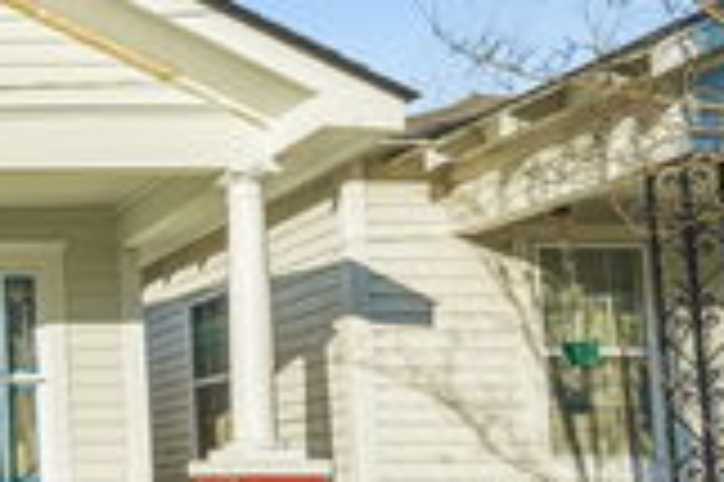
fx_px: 1057
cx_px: -315
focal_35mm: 53
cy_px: 408
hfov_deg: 27.9
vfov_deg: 25.1
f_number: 9
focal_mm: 16.5
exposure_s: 1/320
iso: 320
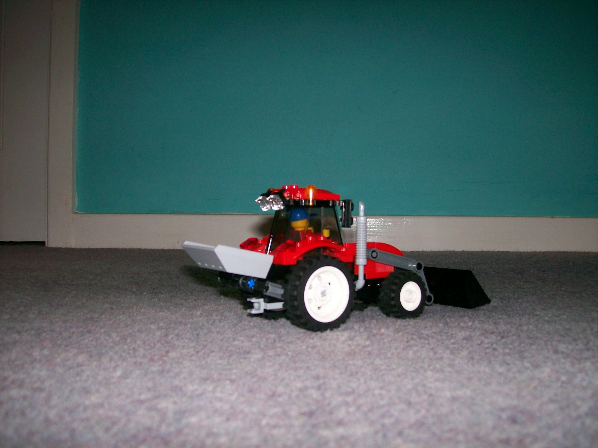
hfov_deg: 51.4
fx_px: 622
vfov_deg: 39.7
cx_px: 299
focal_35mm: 36
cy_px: 224
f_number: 2.7
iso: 80
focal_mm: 6
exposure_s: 1/64
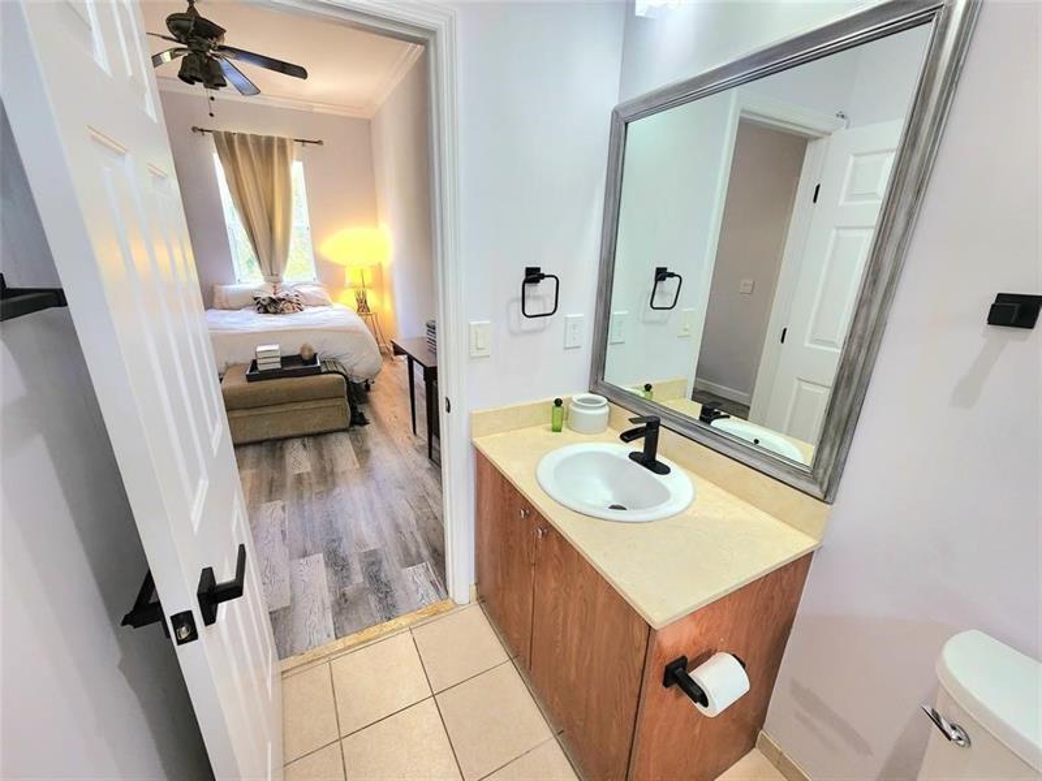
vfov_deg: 89.9
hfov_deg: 106.2
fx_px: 391
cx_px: 521
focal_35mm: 13
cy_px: 390
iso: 160
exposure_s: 1/60.2
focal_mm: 2.2
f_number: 2.2
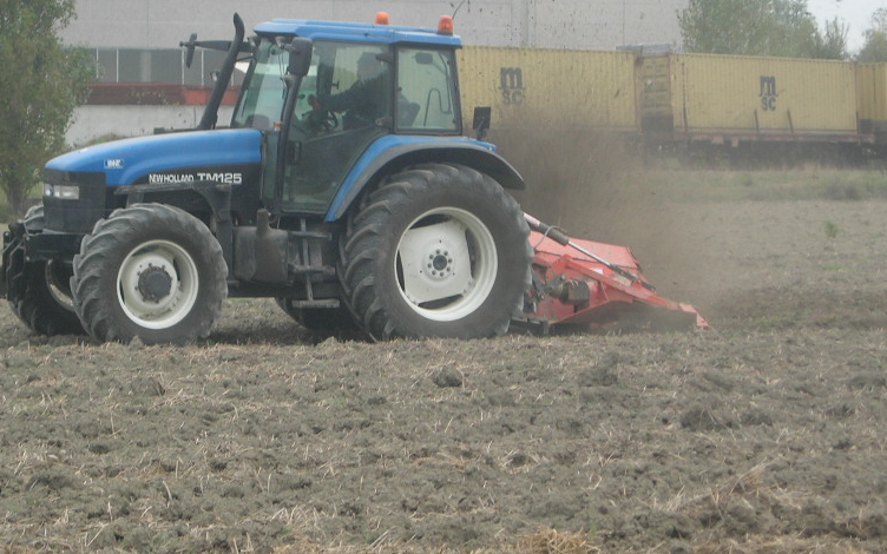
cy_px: 204
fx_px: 3940
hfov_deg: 12.8
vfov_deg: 8.0
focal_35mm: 163
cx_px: 373
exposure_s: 1/53.8
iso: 64
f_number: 4.9
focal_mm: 23.4
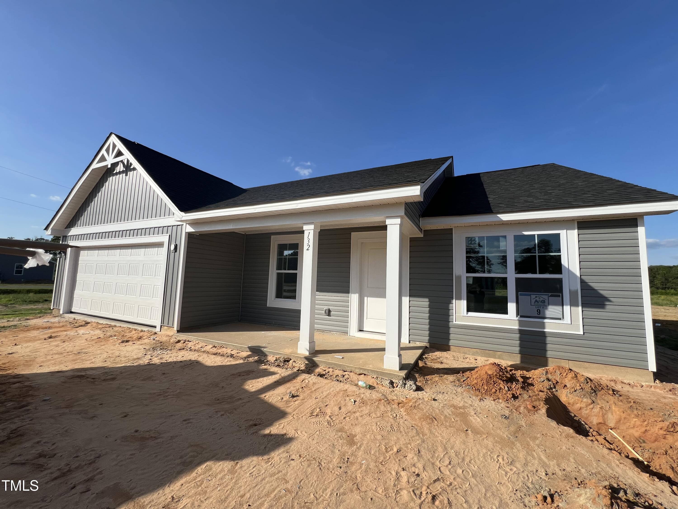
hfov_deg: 106.2
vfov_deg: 89.9
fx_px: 255
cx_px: 339
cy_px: 254
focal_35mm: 13
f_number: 1.8
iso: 32
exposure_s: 1/1845
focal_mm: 1.57
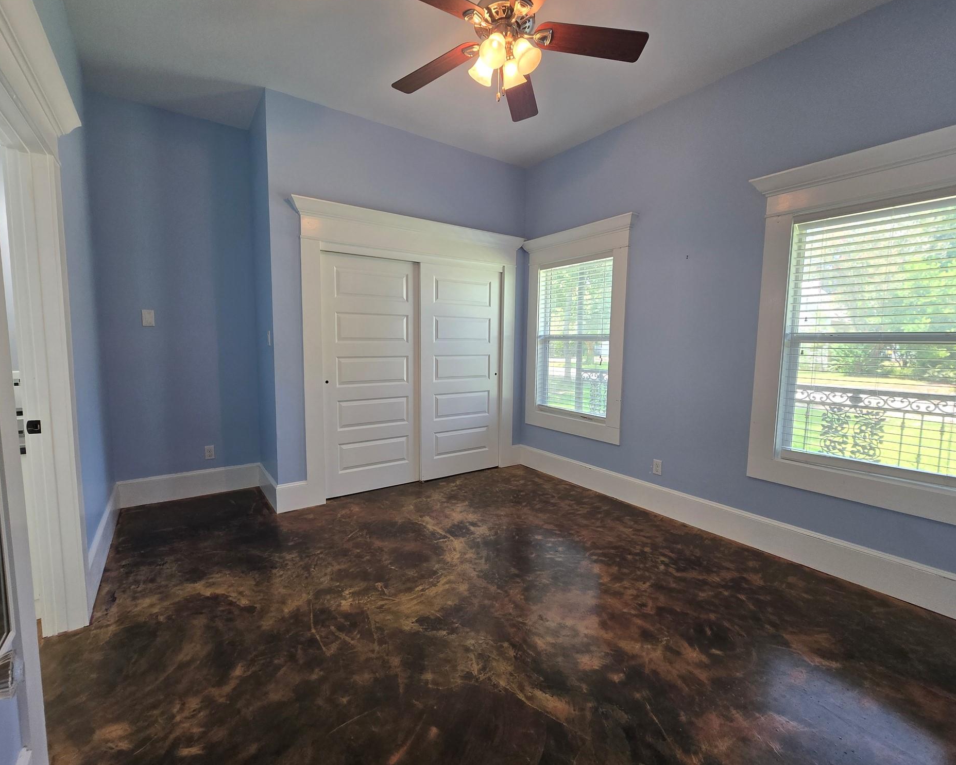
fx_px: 396
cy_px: 380
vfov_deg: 88.0
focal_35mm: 14
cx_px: 472
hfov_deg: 100.7
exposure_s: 1/60
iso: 125
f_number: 2.2
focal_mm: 2.2
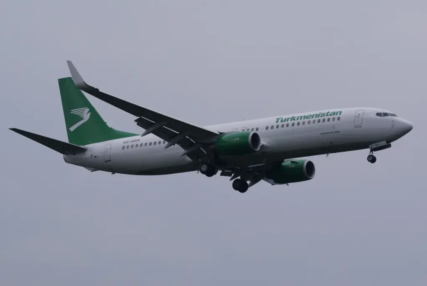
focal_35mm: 195
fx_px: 2315
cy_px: 143
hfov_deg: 10.5
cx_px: 214
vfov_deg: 7.1
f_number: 6.3
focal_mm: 130
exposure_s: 1/500
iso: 100
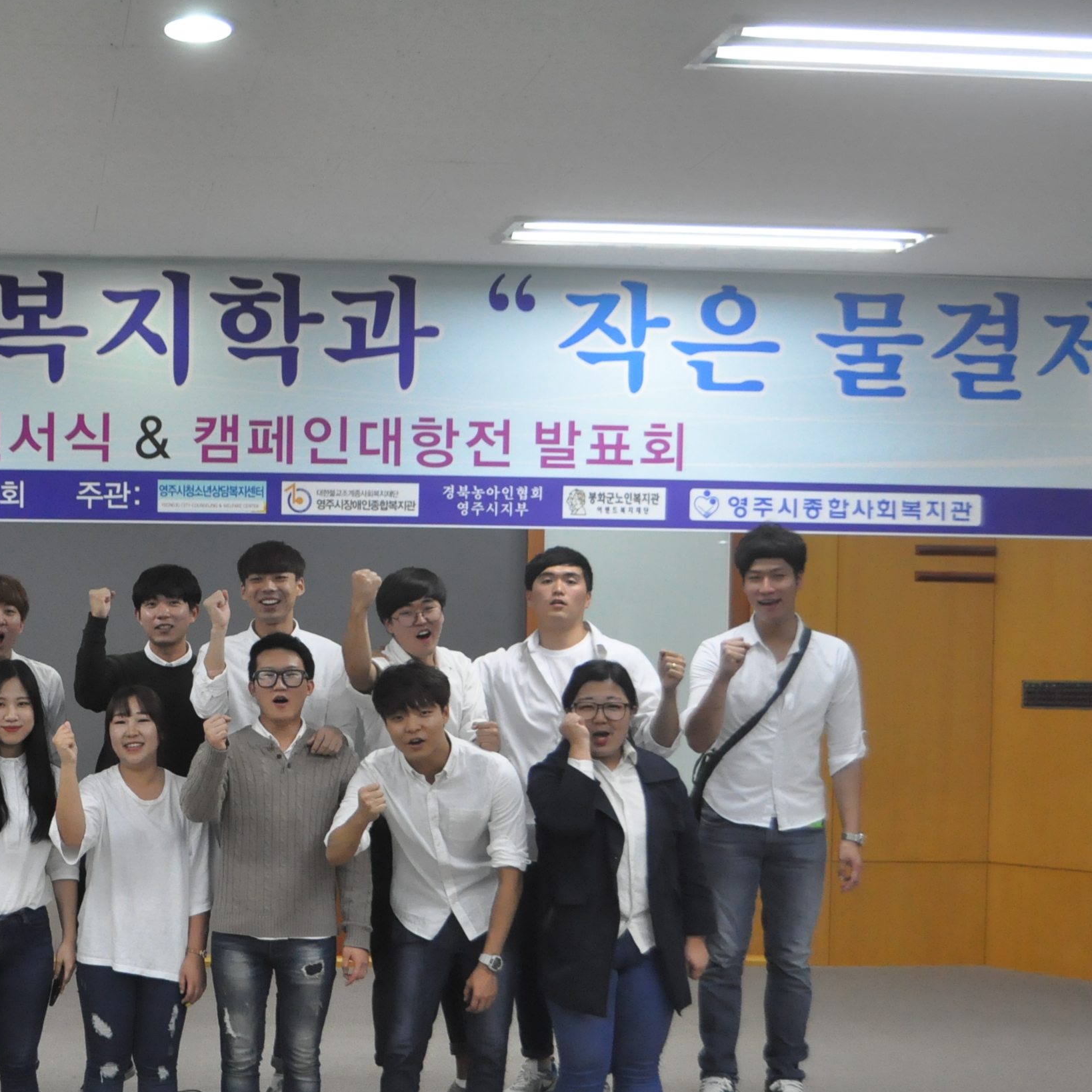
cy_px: 710
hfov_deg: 29.8
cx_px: 105
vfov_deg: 30.9
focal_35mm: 55
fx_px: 1963
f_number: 4.5
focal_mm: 22
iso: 1600
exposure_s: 1/160
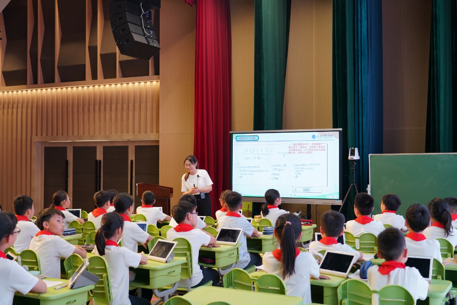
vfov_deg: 29.9
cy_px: 152
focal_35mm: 45
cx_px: 228
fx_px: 571
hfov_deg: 43.6
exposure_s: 1/160
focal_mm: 45
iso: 1000
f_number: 4
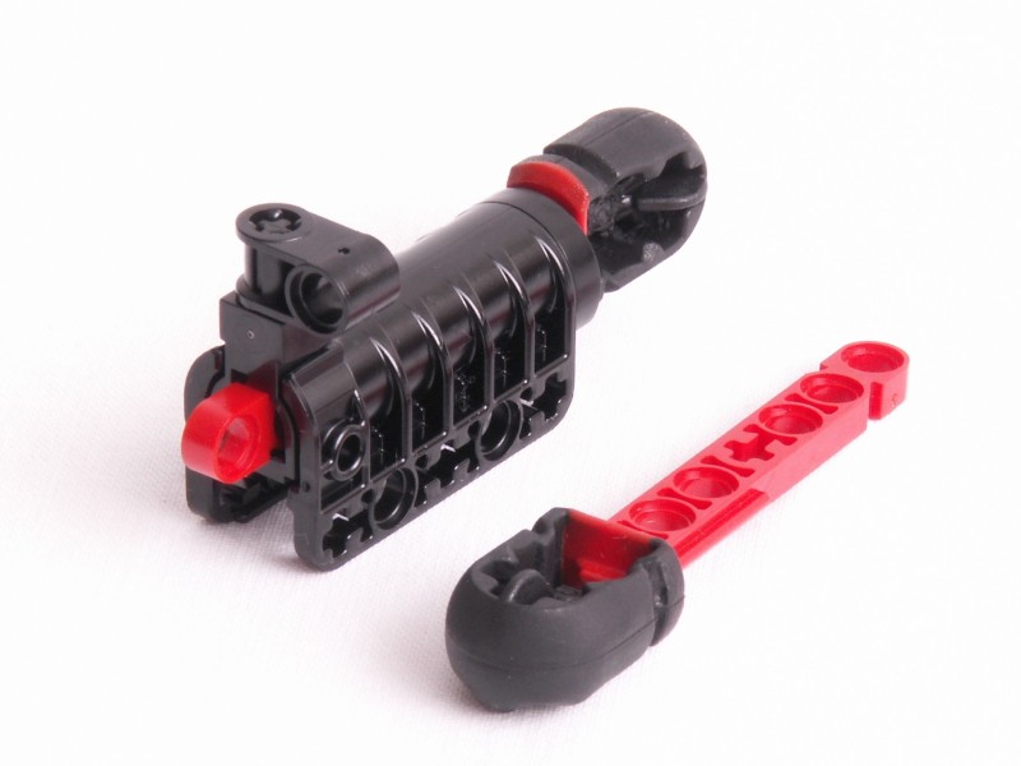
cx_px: 510
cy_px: 383
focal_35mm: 156
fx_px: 4601
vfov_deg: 9.5
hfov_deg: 12.7
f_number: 8
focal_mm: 25.5
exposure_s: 1
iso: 50
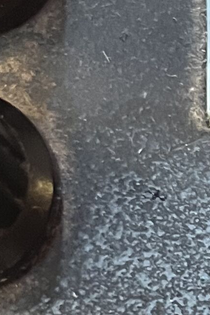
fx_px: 1469
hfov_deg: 7.9
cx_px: 371
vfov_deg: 11.7
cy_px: 458
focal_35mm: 168
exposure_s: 1/50
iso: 400
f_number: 1.6
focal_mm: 5.1
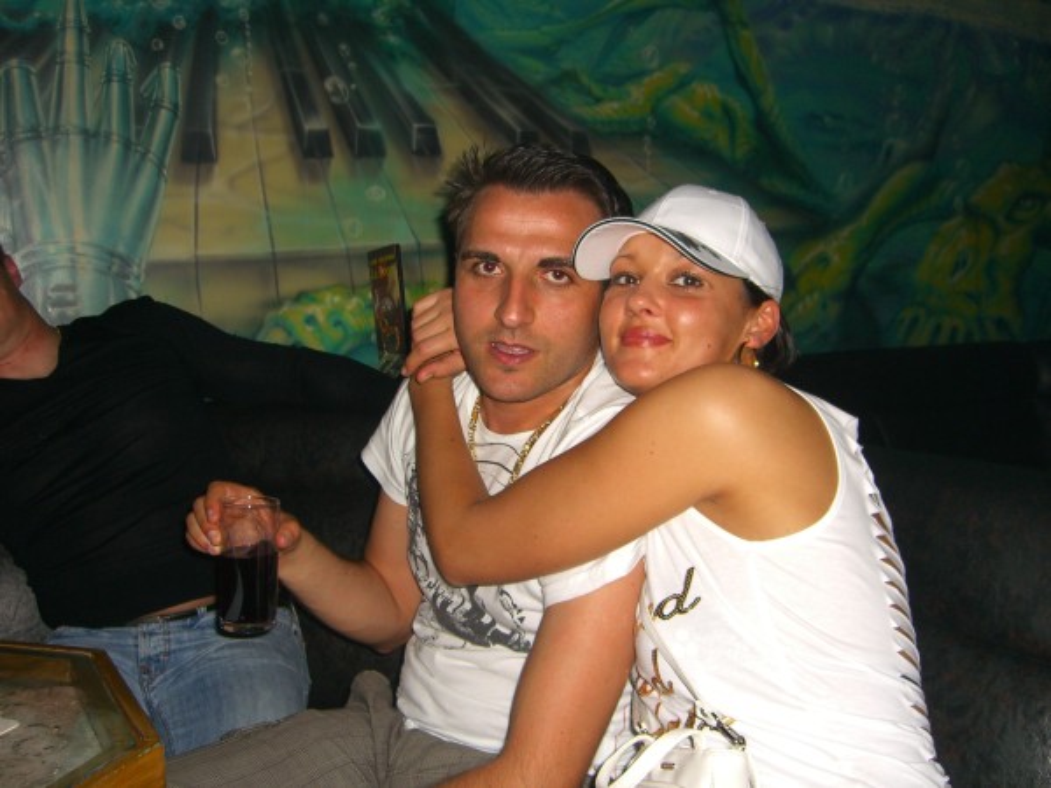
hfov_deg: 49.0
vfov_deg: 37.7
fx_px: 1154
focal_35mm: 38
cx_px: 526
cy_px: 394
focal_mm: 7.9
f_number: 2.8
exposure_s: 1/60
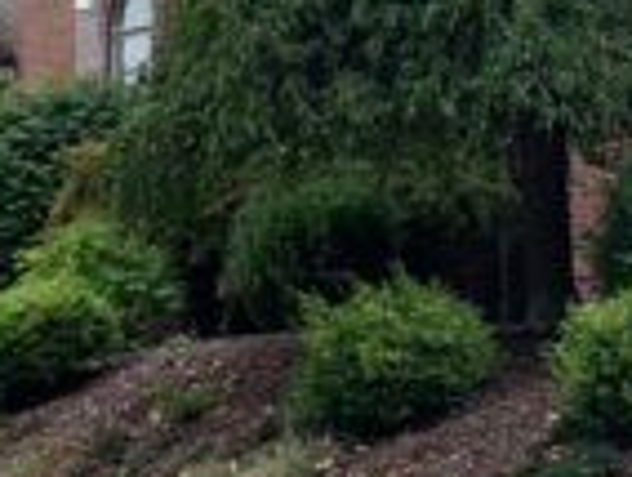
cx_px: 481
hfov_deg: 13.4
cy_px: 232
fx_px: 2670
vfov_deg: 10.2
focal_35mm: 146
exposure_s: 1/523
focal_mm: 4.25
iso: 25
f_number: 1.8
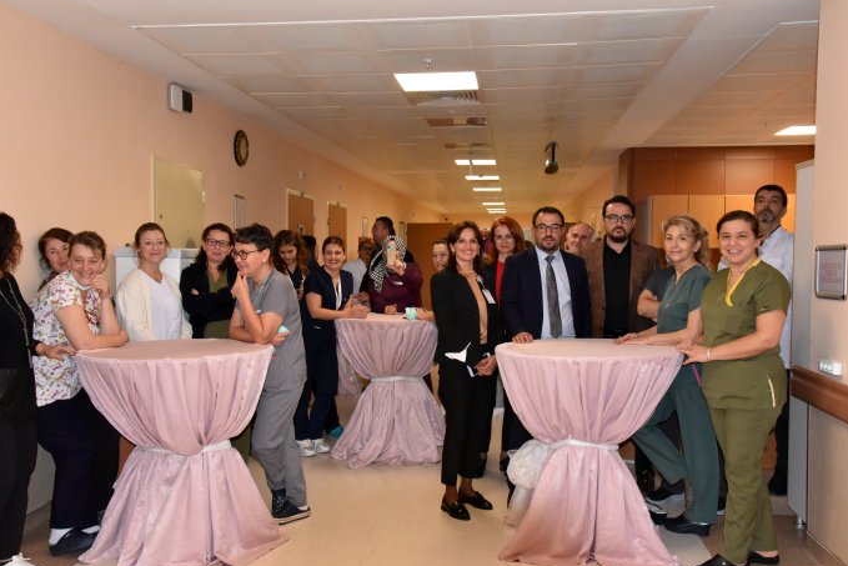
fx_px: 777
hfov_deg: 57.2
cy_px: 282
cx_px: 415
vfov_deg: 40.0
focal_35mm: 33
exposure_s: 1/60
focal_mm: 32
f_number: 8
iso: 6400
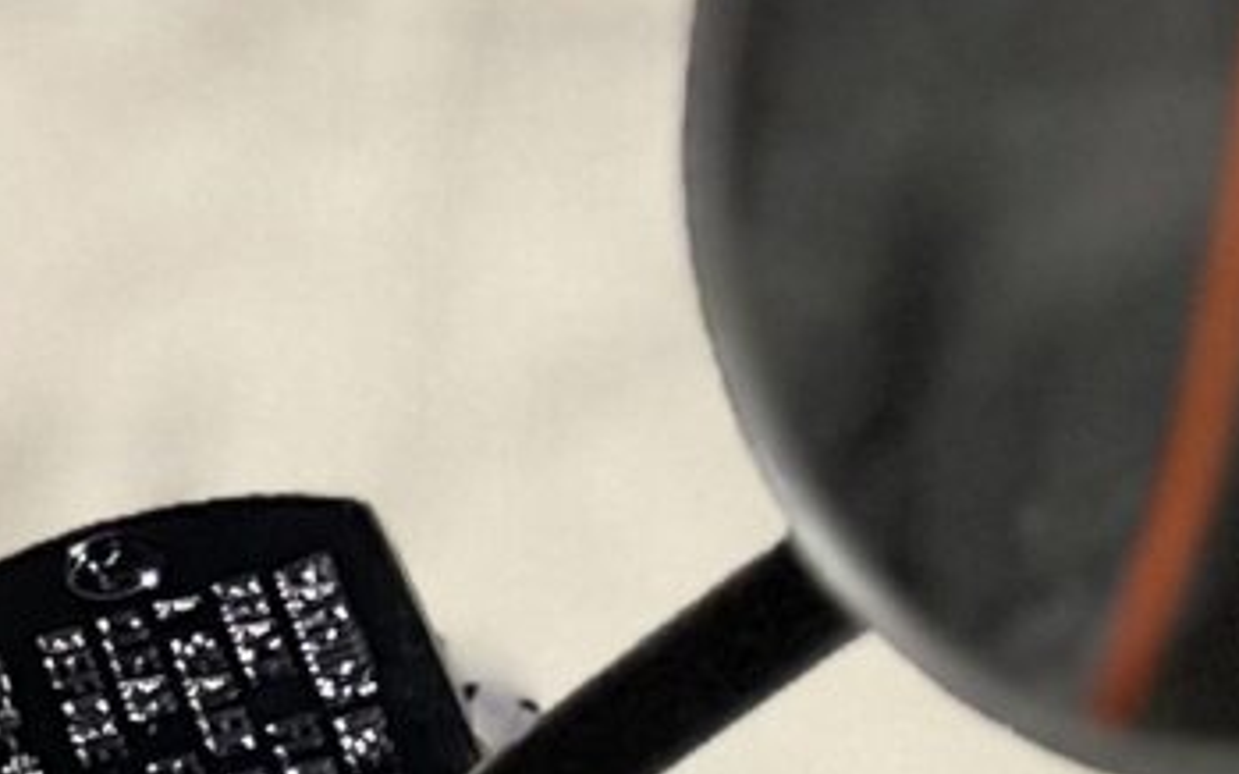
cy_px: 2684
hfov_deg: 9.3
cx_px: -1690
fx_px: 6820
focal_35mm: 202
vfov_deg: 5.8
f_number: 1.6
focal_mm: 5.1
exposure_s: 1/30
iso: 500
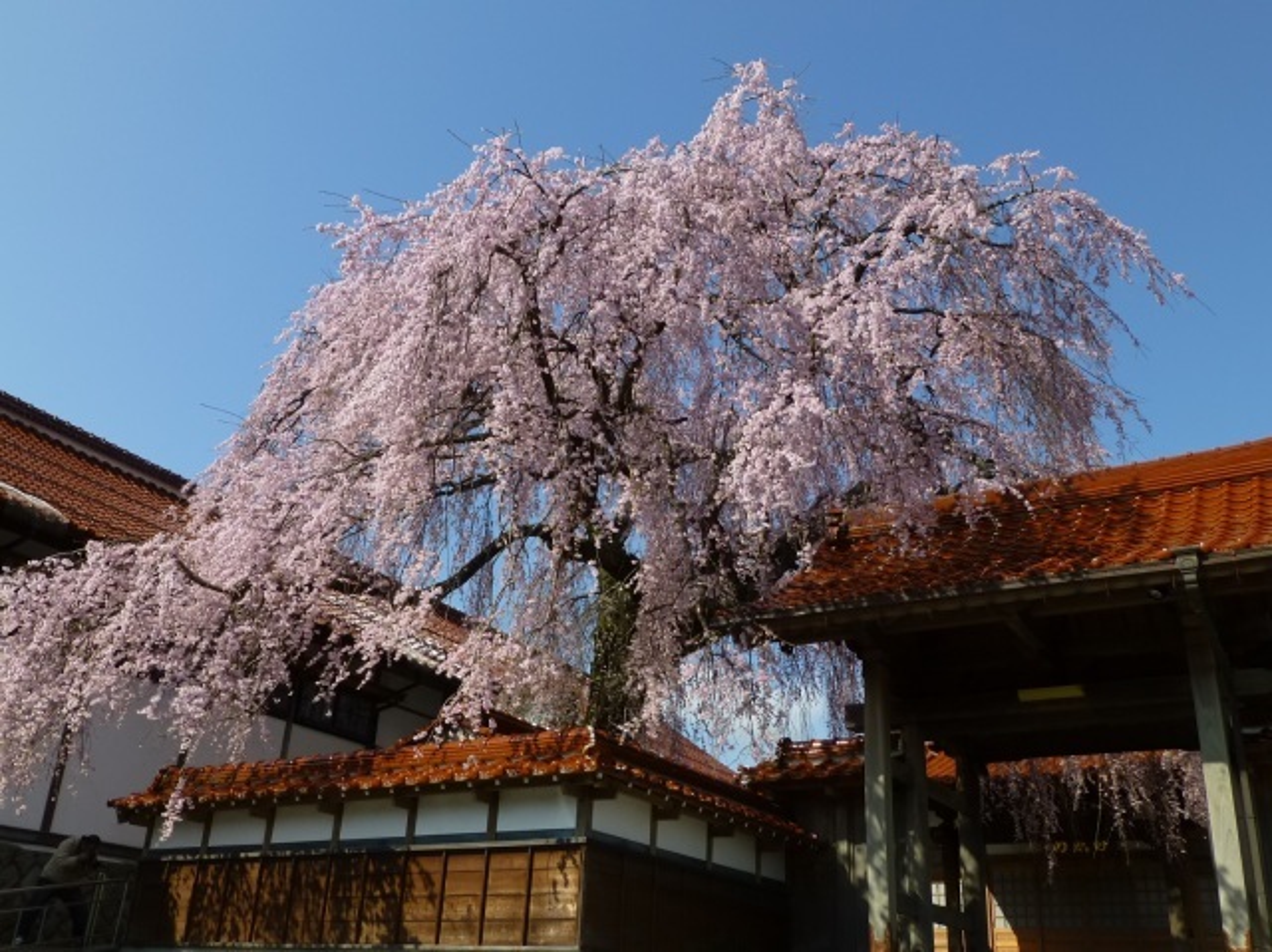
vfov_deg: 45.4
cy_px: 476
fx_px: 1138
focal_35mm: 31
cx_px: 636
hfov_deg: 58.4
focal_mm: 5.4
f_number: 4
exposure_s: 1/800
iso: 100
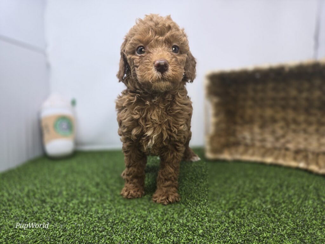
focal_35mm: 23
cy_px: 122
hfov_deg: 73.9
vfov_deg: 58.9
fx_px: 216
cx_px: 162
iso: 80
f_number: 1.7
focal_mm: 6.3
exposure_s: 1/120
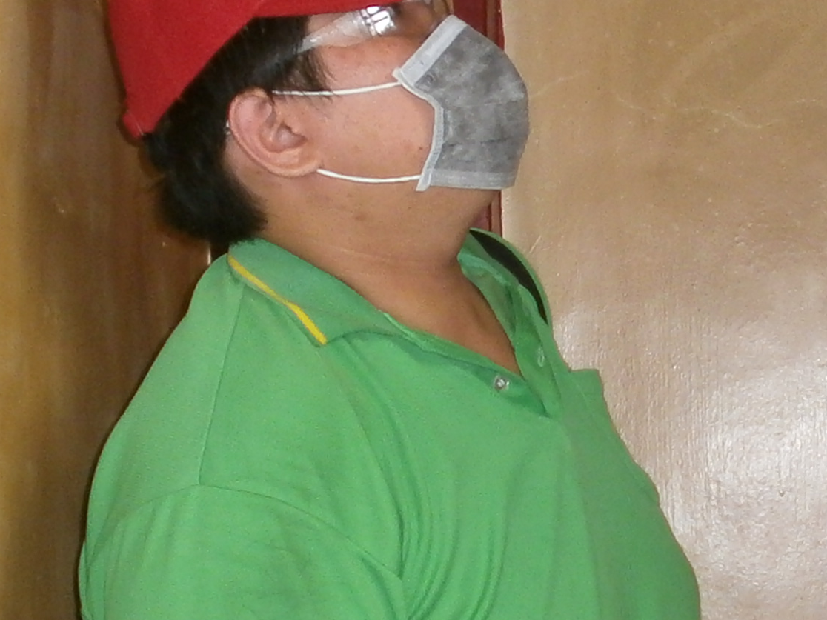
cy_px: 492
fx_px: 2294
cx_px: 893
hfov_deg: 19.6
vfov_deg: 15.3
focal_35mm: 96
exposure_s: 1/30
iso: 125
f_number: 2.9
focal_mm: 4.8
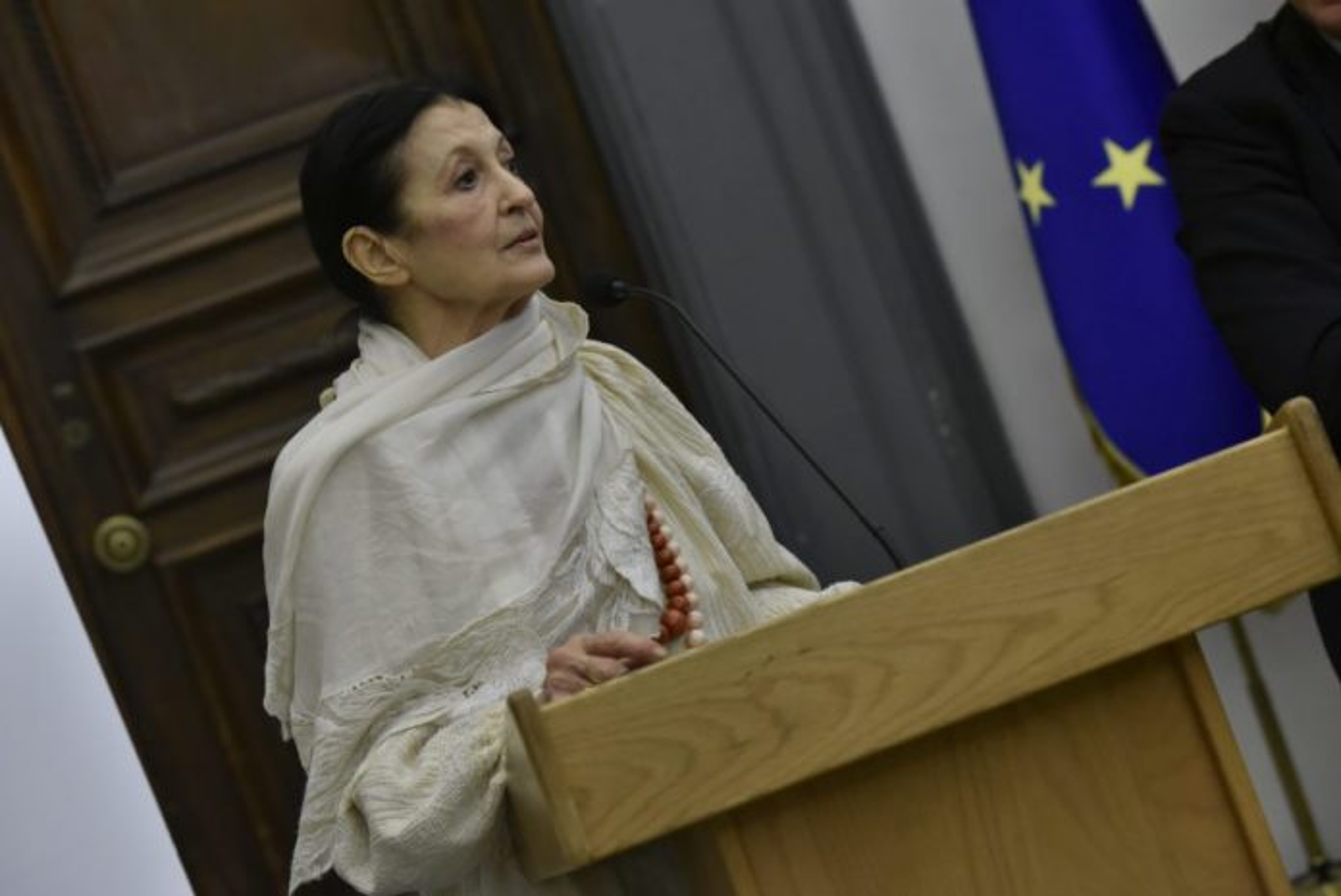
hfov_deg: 19.4
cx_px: 670
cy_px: 448
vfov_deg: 13.1
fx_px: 3914
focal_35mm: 105
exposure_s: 1/160
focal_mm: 105
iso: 3200
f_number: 5
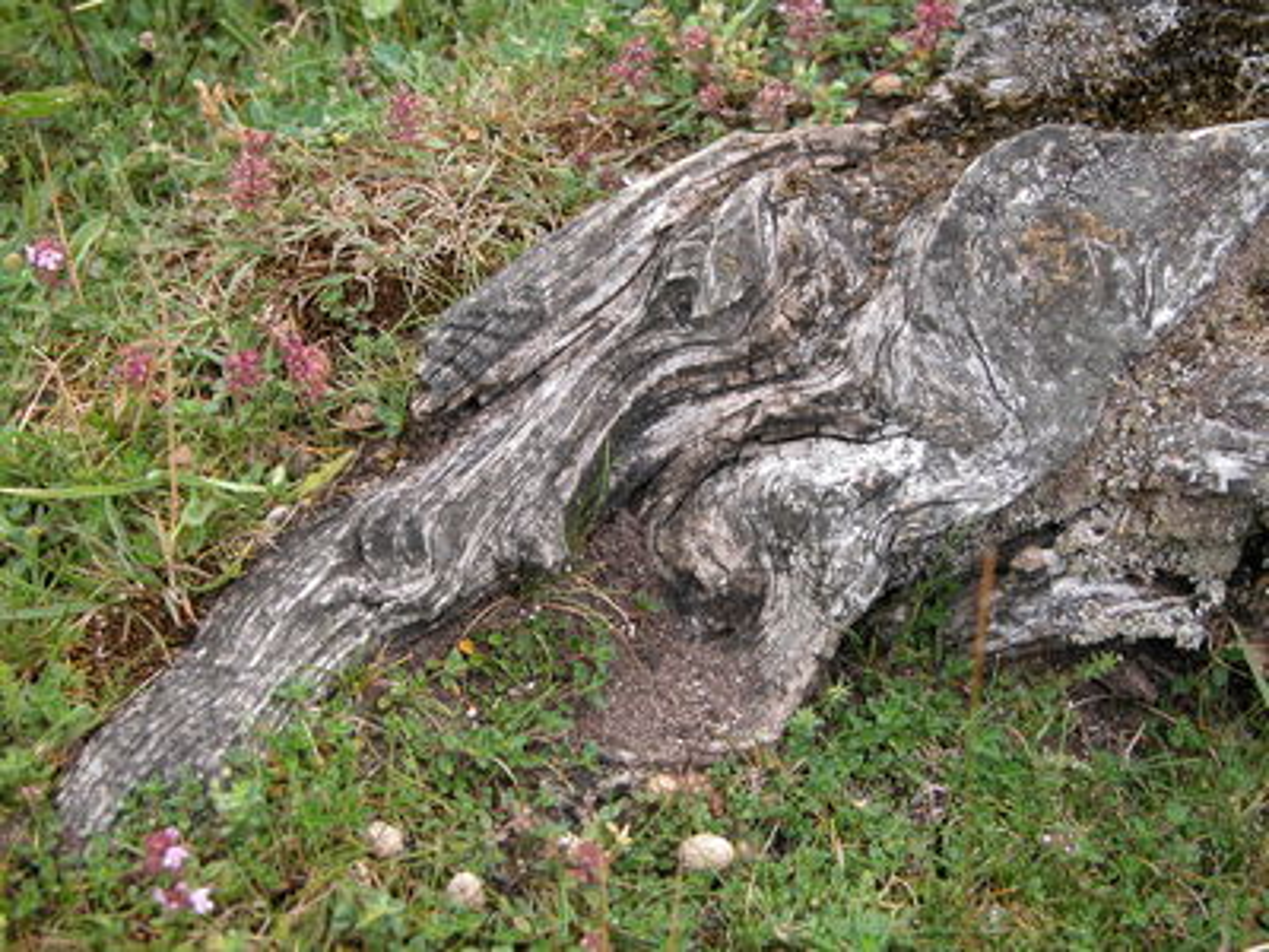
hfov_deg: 23.6
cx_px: 634
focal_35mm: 83
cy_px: 476
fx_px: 3043
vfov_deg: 17.8
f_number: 3.5
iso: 100
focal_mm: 21
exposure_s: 1/96.3
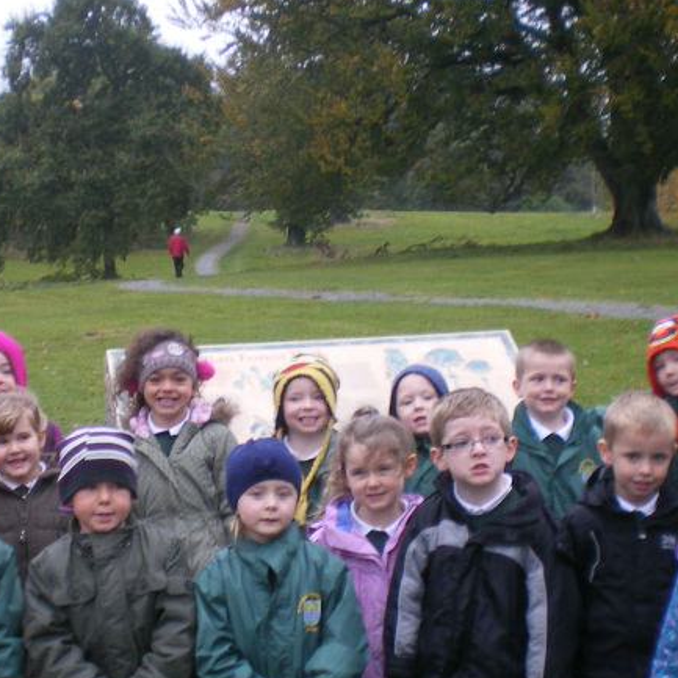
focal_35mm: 72
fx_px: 1595
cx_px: 296
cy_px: 494
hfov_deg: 24.0
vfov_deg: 23.8
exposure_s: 1/50
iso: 100
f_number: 3.1
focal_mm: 6.3
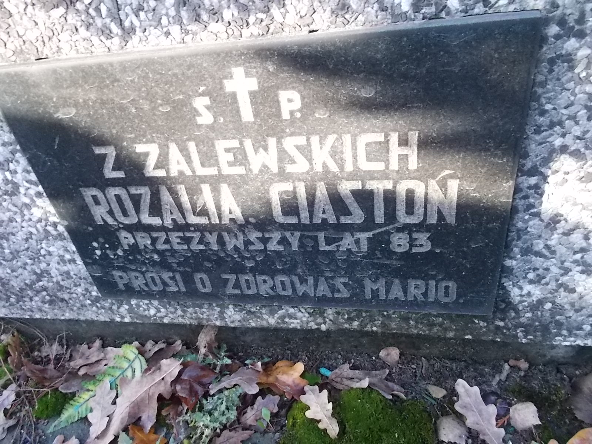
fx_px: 445
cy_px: 222
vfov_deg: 53.1
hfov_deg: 67.3
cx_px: 296
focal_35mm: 26
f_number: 8
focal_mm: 4.6
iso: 400
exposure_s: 1/100
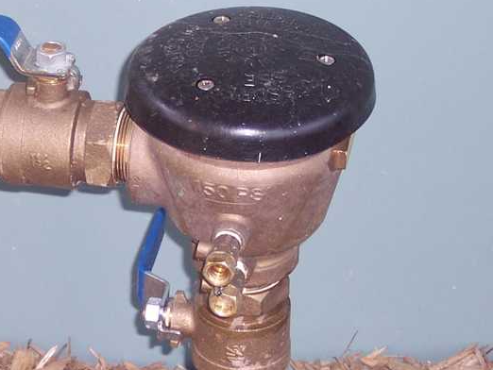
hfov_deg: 11.8
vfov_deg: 8.9
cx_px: 5
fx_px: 2365
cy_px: 225
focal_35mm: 166
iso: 100
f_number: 3.4
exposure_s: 1/90
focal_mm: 13.3
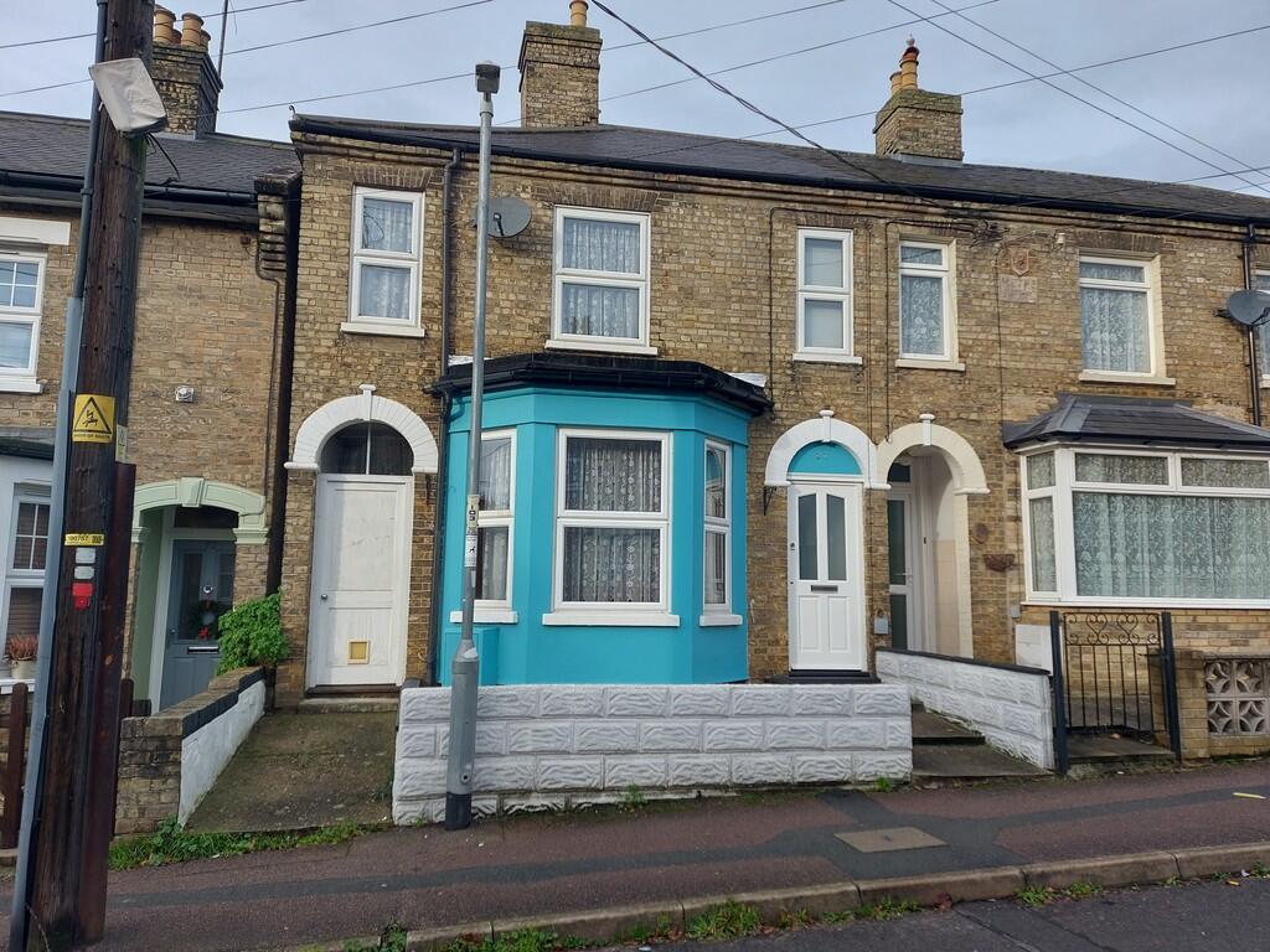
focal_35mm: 24
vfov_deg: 56.8
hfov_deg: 71.6
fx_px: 881
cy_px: 476
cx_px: 635
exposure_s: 1/405
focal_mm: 5.23
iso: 32
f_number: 1.8
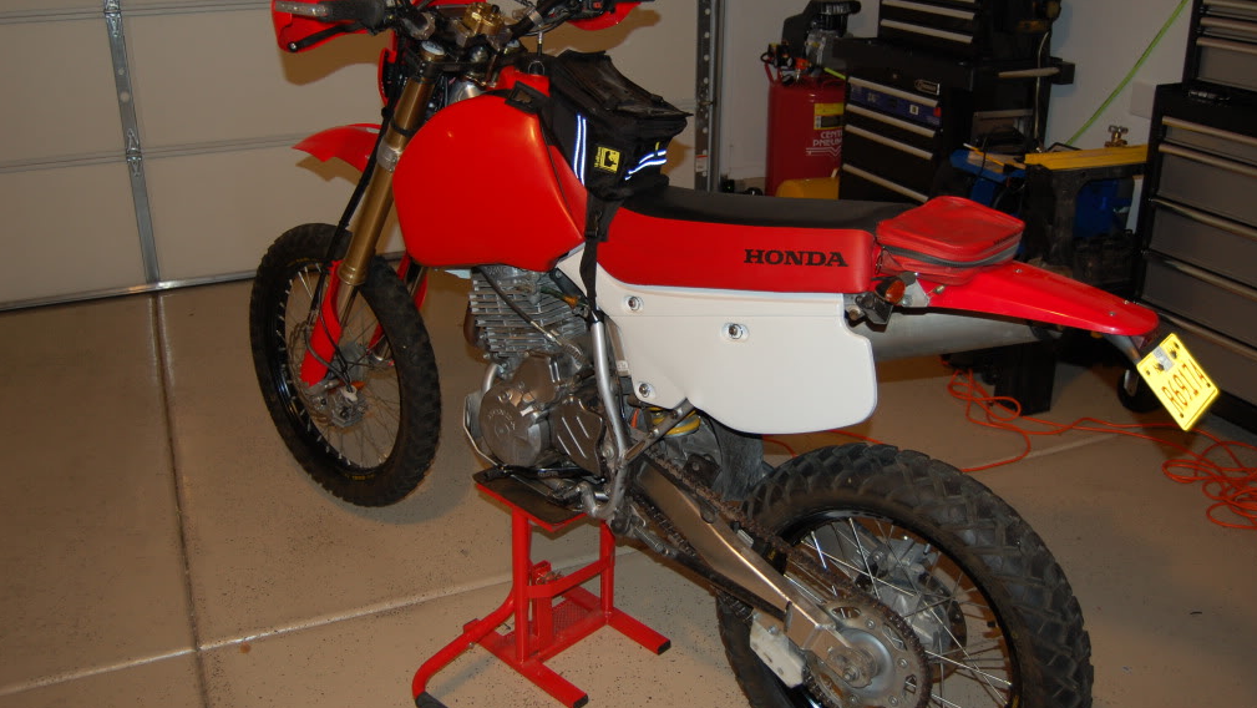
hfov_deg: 56.6
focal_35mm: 35
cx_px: 633
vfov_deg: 33.7
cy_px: 312
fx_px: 1167
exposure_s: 1/60
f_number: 3.8
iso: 400
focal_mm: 22
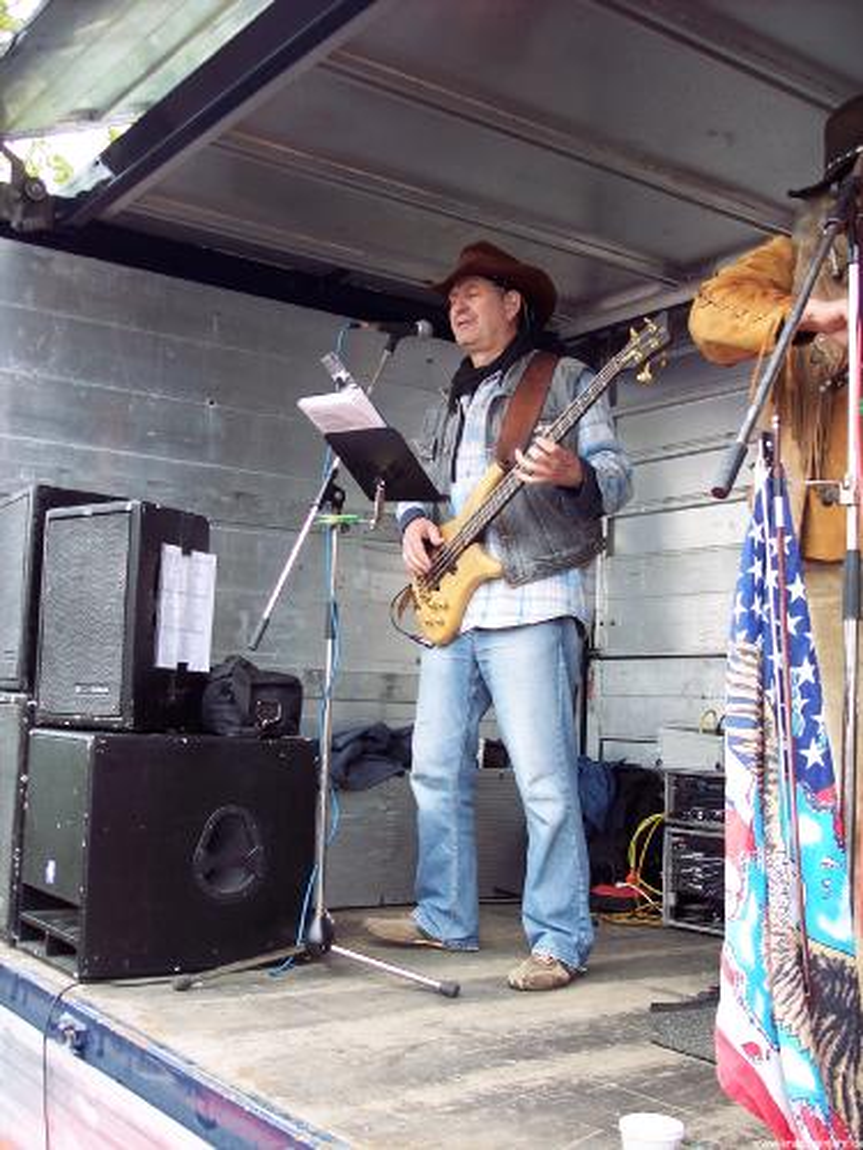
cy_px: 575
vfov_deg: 47.9
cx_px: 432
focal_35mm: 39
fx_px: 1296
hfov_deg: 36.8
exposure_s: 1/90
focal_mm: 8
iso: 100
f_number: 3.4
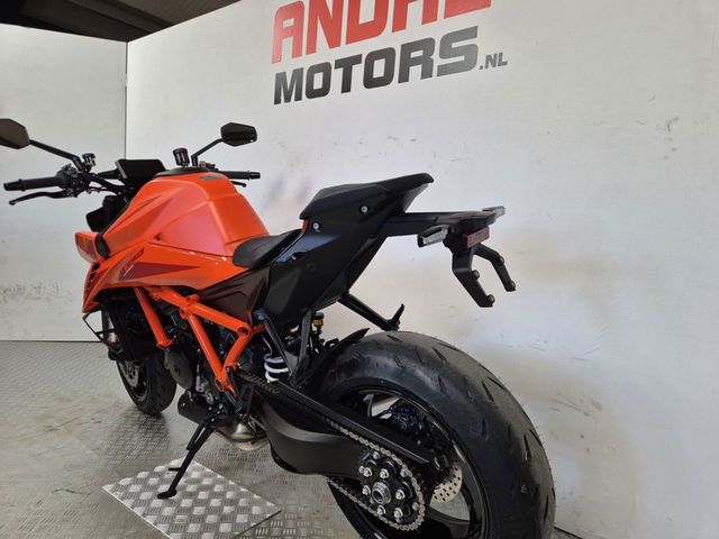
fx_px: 478
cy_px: 270
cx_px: 360
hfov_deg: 73.9
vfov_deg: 58.9
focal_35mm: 23
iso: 250
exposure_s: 1/100
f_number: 1.8
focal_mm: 5.4
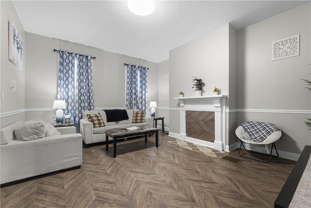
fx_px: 134
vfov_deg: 75.5
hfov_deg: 98.5
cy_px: 104
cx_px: 156
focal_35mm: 16
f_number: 8
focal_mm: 15.5
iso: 400
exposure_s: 1
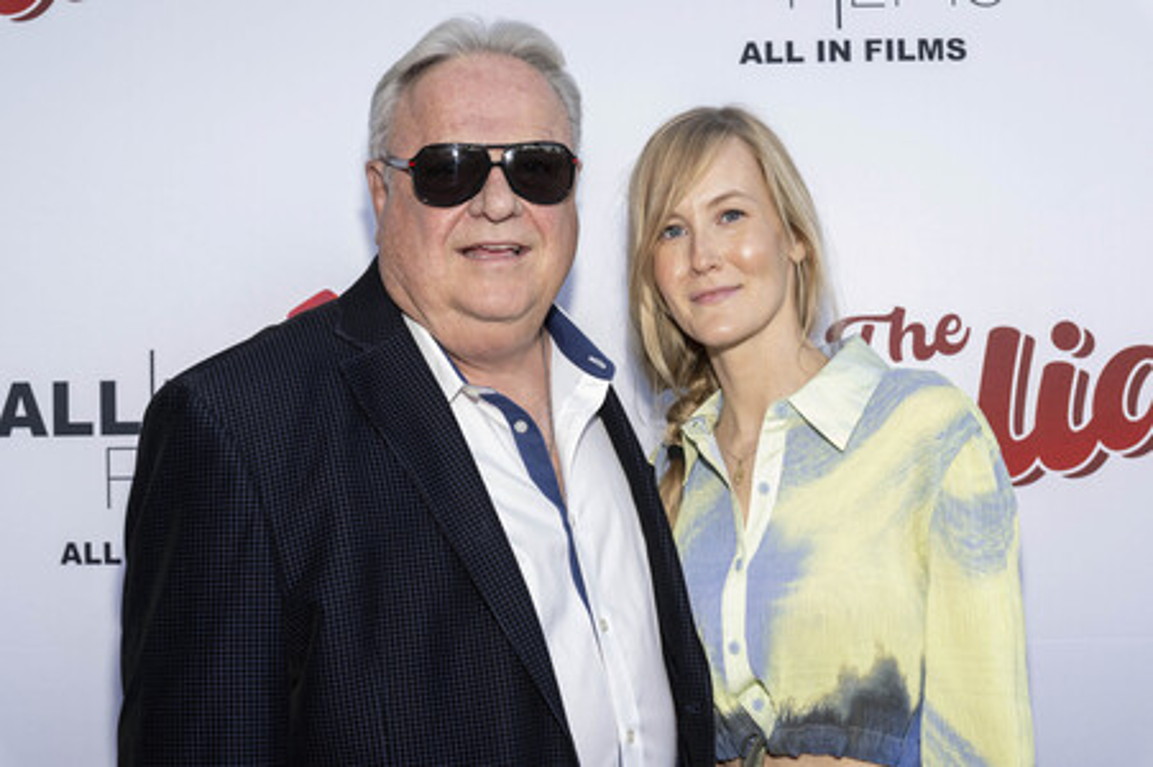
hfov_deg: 43.6
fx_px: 1440
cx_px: 576
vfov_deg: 29.8
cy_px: 384
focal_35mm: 45
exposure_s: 1/200
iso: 400
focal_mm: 45
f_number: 5.6
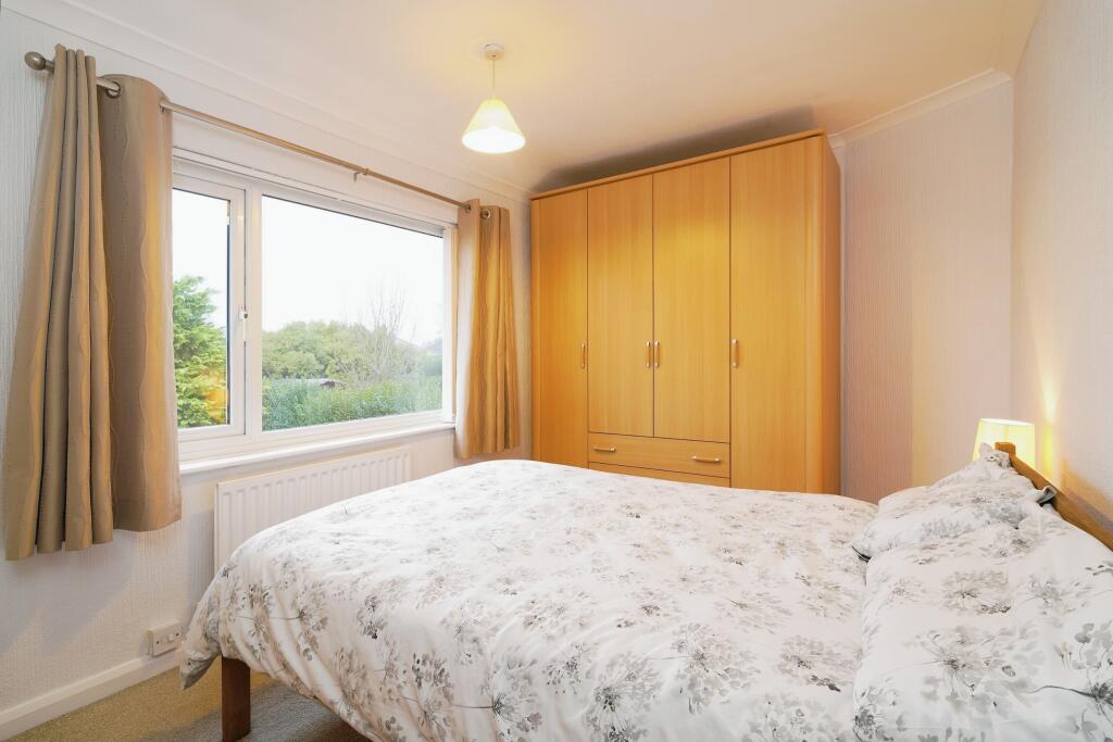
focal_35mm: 16
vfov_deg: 73.8
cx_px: 556
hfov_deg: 96.7
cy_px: 371
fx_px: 495
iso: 125
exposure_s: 1/1.25
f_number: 8
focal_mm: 16
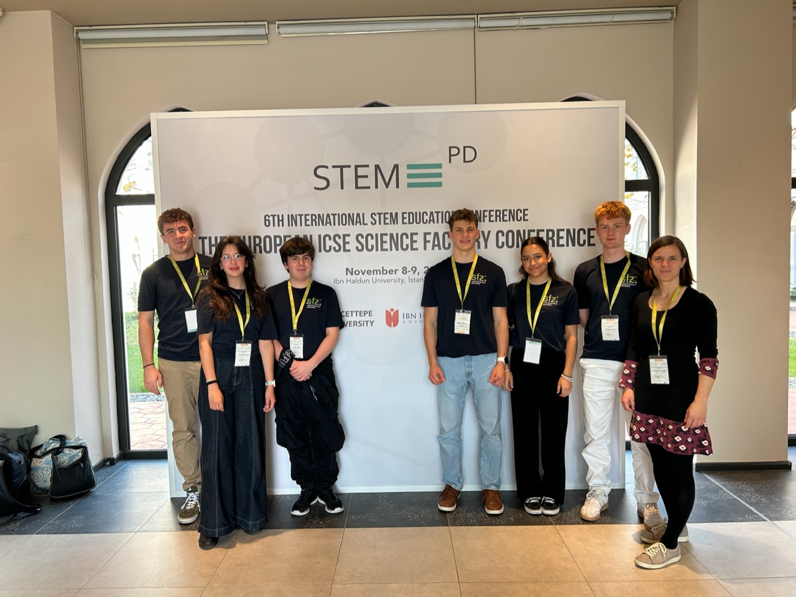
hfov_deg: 67.3
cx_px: 398
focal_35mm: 26
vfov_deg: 53.1
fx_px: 598
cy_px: 298
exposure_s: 1/100
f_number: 1.5
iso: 80
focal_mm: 5.7
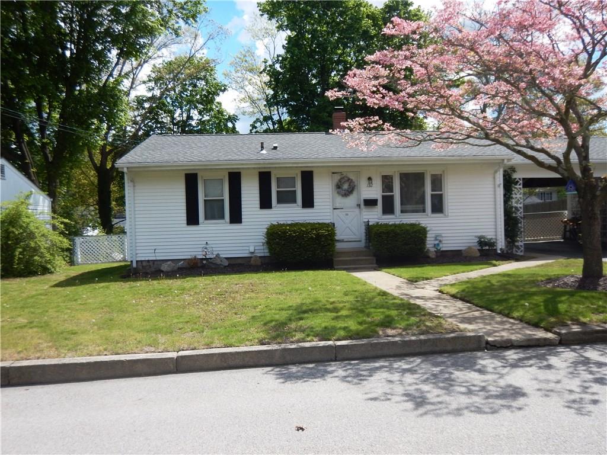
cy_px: 228
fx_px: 509
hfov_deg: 61.7
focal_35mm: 29
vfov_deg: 48.2
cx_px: 304
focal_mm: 5.1
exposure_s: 1/1500
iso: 125
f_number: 2.8
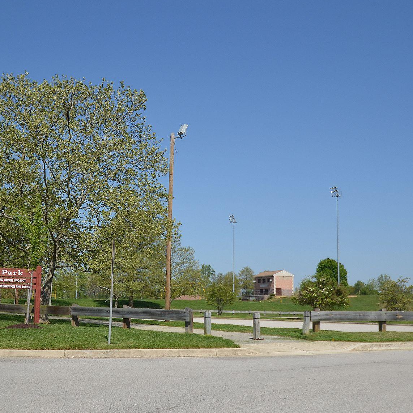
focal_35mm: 49
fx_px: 661
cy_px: 207
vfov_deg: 34.7
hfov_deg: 34.7
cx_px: 205
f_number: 4.5
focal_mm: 22
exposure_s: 1/1250
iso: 125
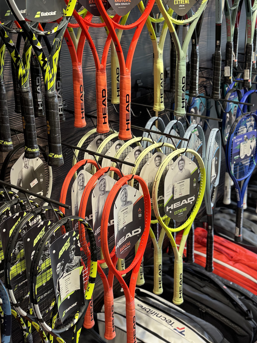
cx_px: 101
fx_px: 475
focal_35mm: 48
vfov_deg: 39.6
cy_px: 156
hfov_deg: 30.2
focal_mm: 6.76
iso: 80
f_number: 1.78
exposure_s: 1/100
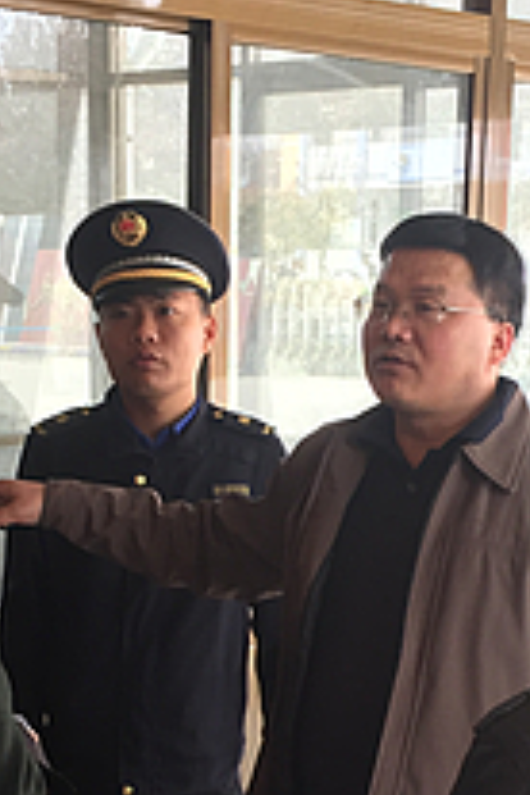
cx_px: 219
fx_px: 1767
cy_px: 709
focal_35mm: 80
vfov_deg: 24.7
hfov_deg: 17.1
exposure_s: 1/100
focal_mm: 4.15
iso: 50
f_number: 2.2
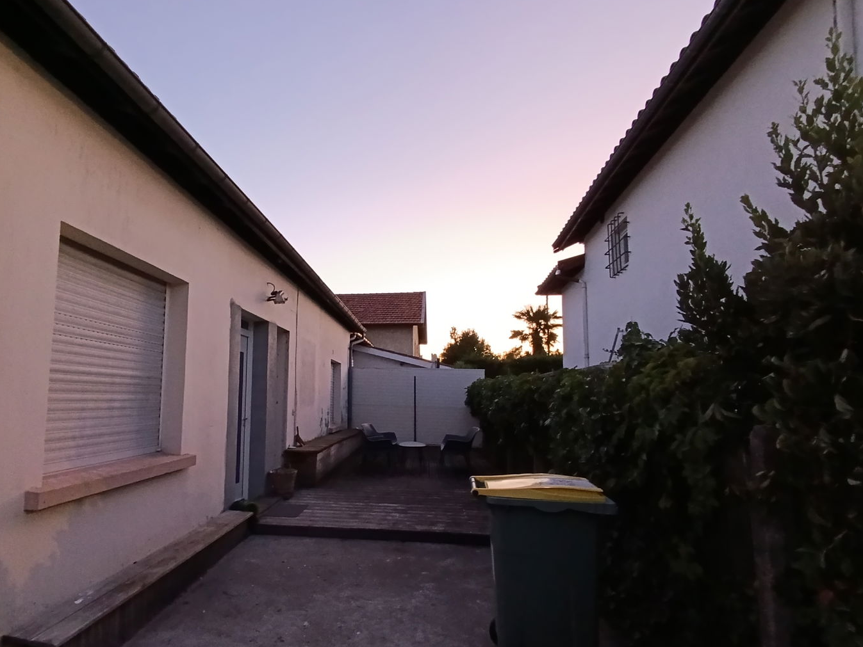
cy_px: 360
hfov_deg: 84.2
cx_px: 373
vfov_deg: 68.5
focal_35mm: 19
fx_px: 474
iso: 400
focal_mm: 1.65
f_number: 2.2
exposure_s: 1/33.3
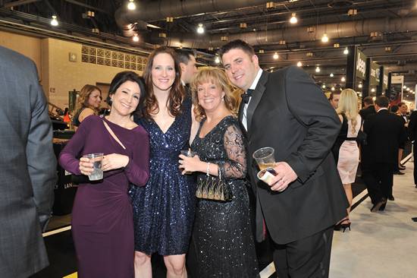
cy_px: 139
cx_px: 208
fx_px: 394
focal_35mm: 34
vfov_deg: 38.8
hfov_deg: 55.8
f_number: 7.1
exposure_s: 1/100
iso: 1600
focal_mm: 34
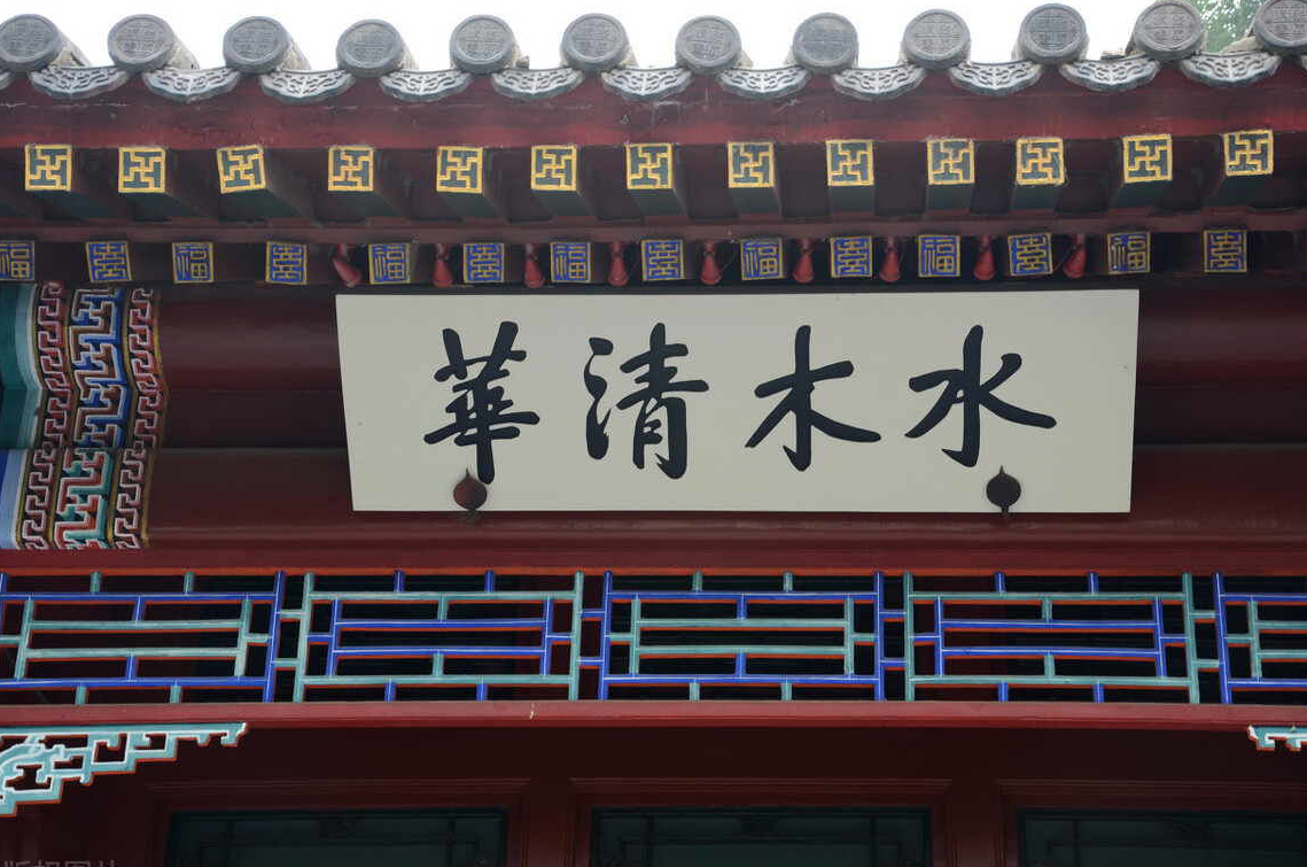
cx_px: 686
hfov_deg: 25.7
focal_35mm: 79
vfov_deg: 17.2
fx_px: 2863
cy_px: 443
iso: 200
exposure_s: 1/30
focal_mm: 50
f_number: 6.3
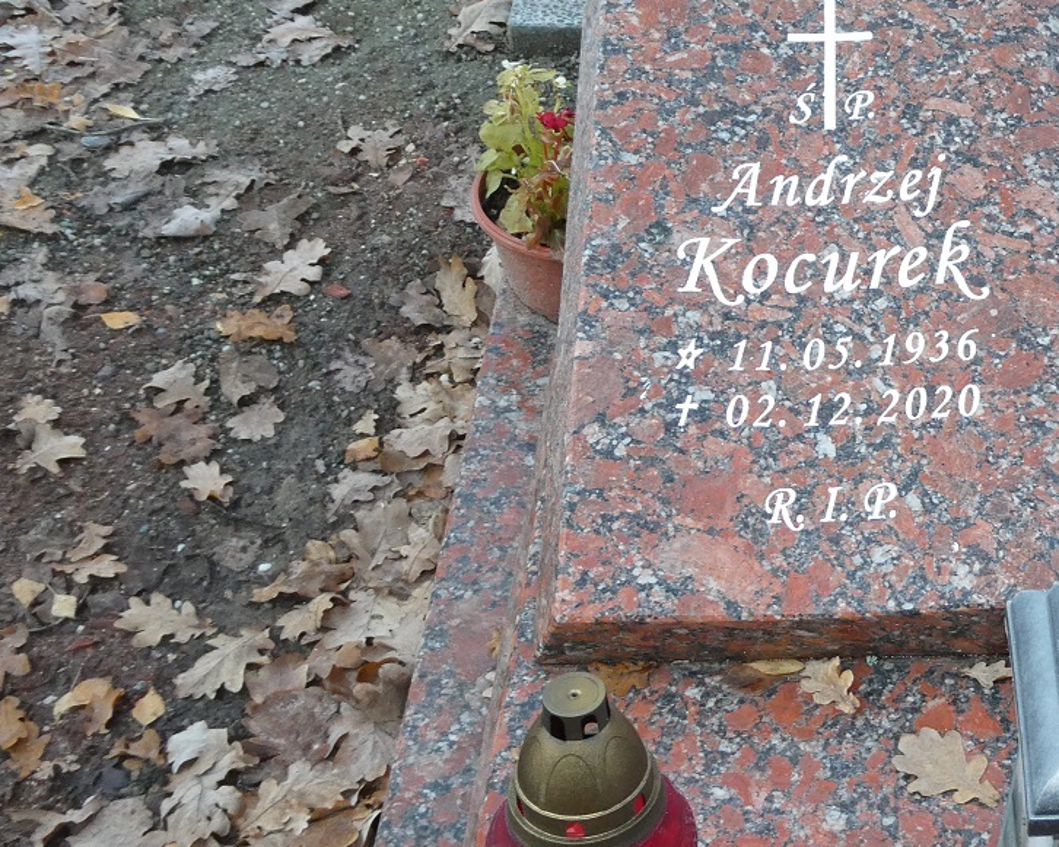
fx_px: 2226
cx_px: 1065
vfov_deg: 21.5
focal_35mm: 71
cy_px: 335
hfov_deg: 25.4
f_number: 3.6
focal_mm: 5.8
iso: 200
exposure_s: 1/60
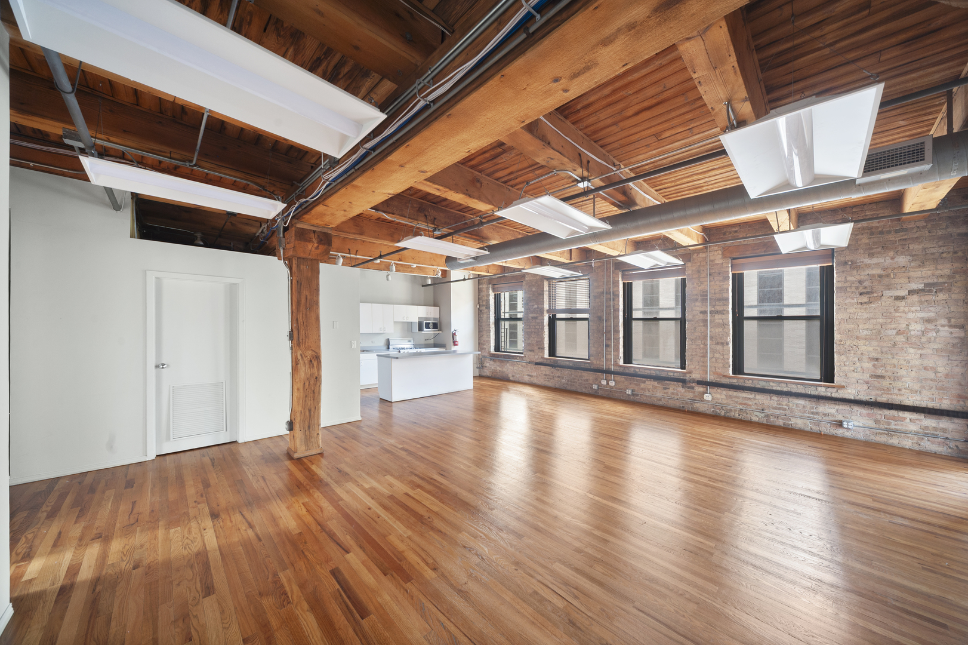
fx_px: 323
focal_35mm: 12
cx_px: 484
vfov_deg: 90.0
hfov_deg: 112.6
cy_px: 322
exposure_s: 1
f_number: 8
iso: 400
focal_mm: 12
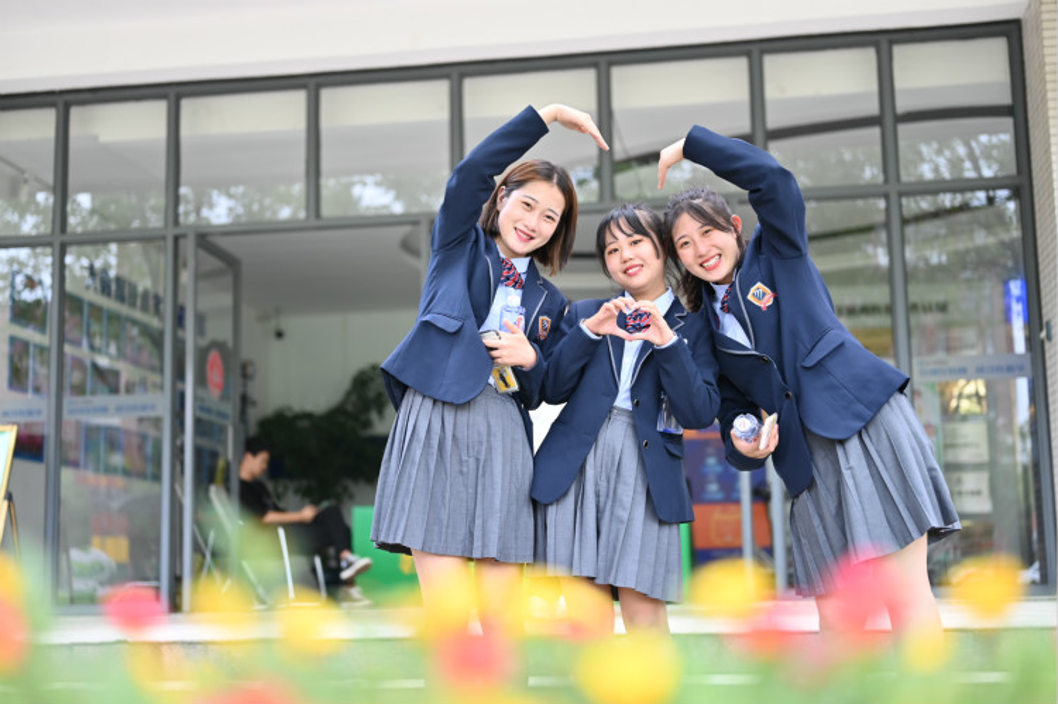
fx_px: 1468
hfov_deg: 39.6
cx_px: 529
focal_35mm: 50
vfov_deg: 27.0
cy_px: 352
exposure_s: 1/1000
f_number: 2
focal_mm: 50
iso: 320
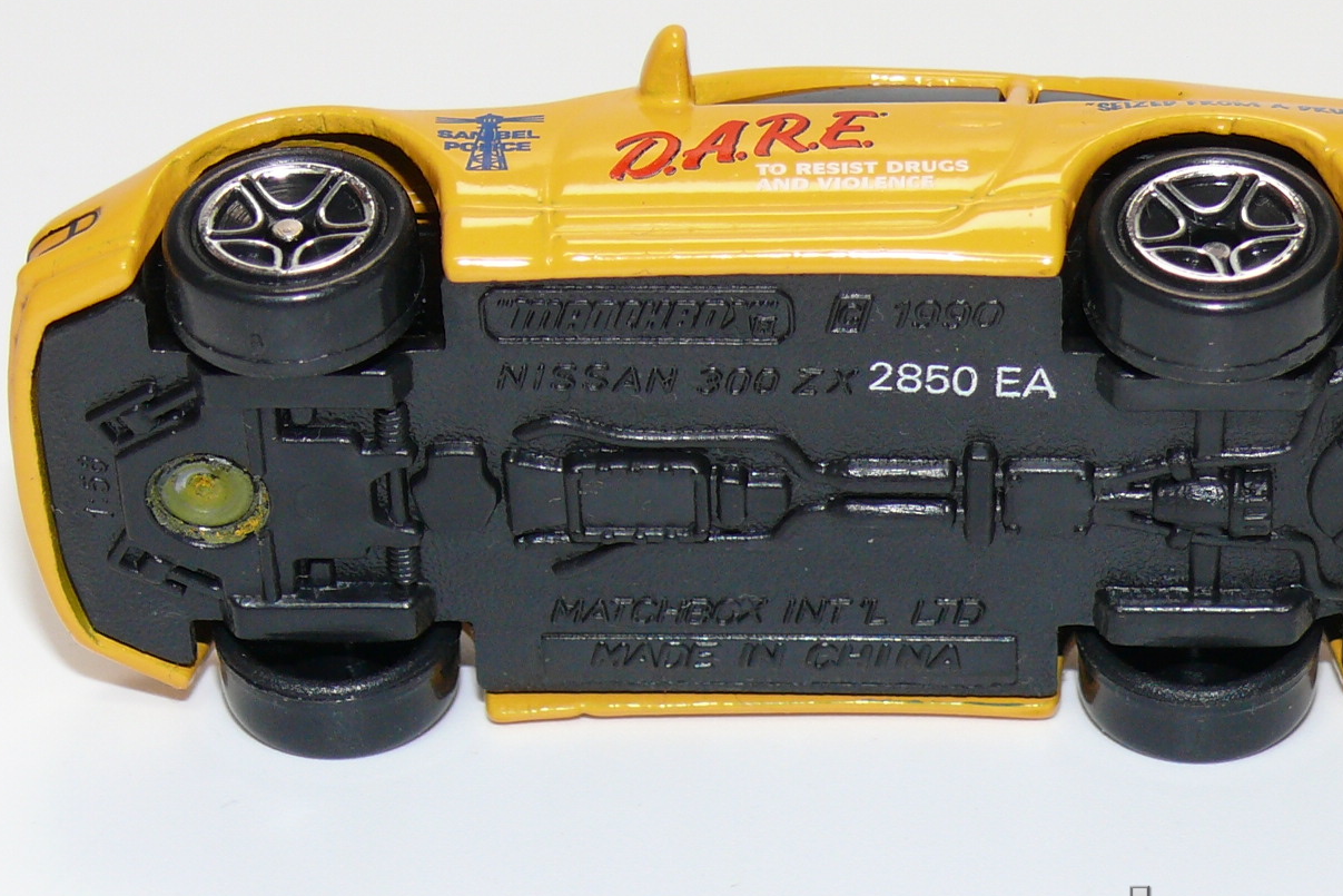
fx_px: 5298
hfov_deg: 14.4
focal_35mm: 142
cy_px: 366
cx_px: 768
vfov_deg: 9.7
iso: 100
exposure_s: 1/30
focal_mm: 13.5
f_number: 4
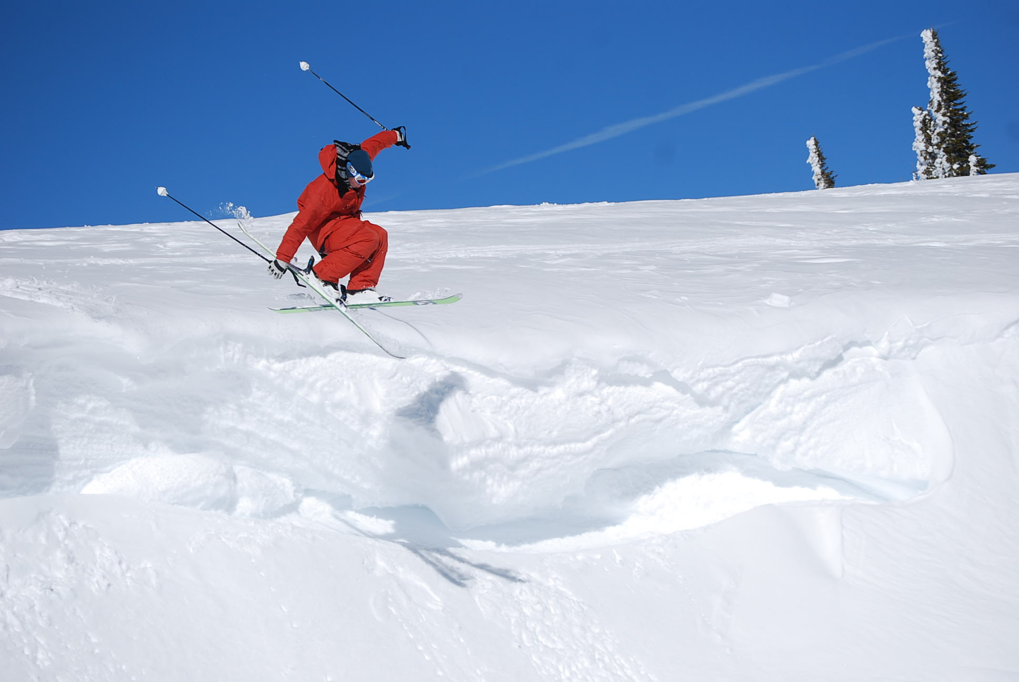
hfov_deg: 18.2
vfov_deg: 12.2
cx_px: 510
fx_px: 3188
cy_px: 341
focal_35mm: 112
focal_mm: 75
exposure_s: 1/1250
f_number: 5.6
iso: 100
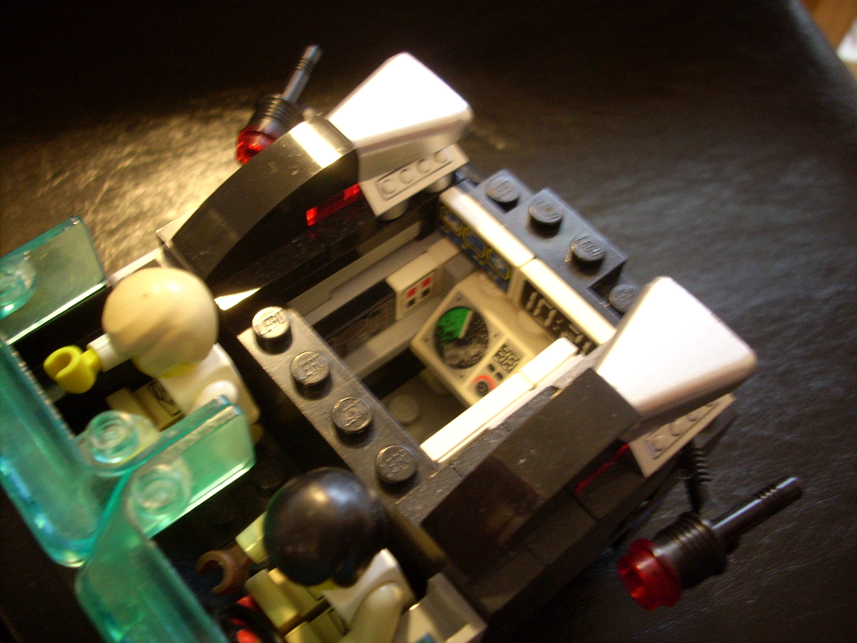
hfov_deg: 50.1
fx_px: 916
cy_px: 322
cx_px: 428
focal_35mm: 37
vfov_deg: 38.7
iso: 200
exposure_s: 1/7
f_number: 2.8
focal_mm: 6.2
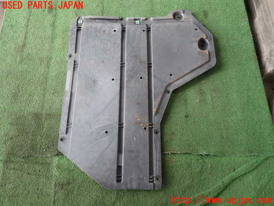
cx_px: 137
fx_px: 198
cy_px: 103
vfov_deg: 54.9
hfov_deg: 69.4
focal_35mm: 25
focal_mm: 4.5
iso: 100
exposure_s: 1/60
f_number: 2
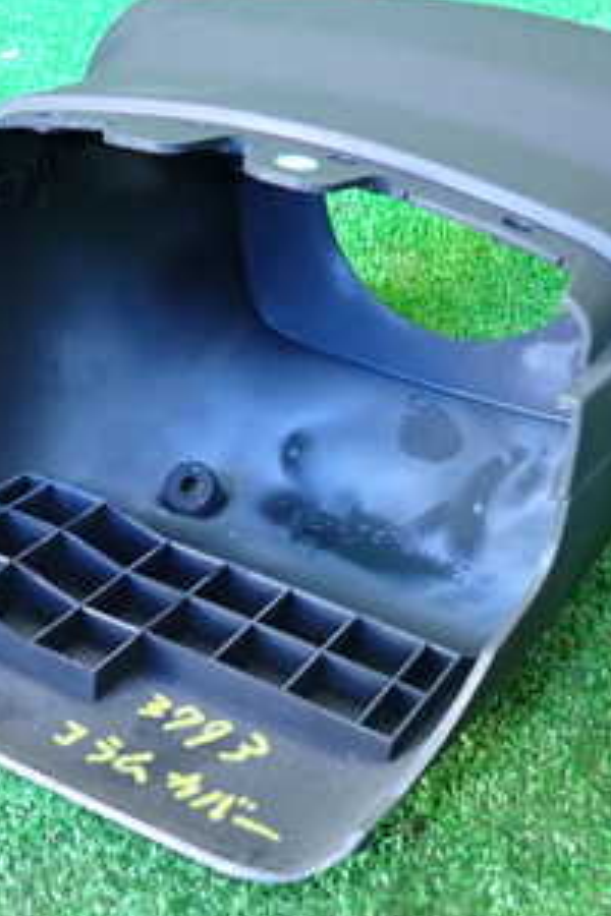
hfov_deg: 26.0
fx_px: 1324
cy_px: 455
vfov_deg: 38.2
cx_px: 266
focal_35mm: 52
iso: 400
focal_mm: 4.5
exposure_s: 1/30
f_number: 2
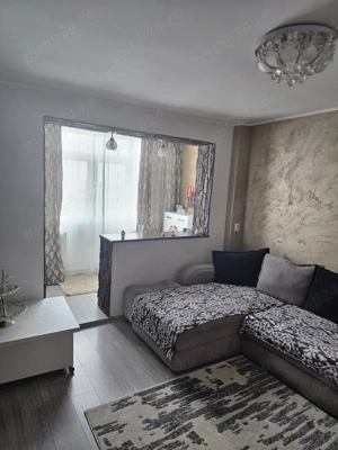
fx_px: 299
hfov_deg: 58.9
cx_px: 169
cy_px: 225
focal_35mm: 23
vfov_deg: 73.9
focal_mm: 6.3
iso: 160
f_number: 1.7
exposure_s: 1/101
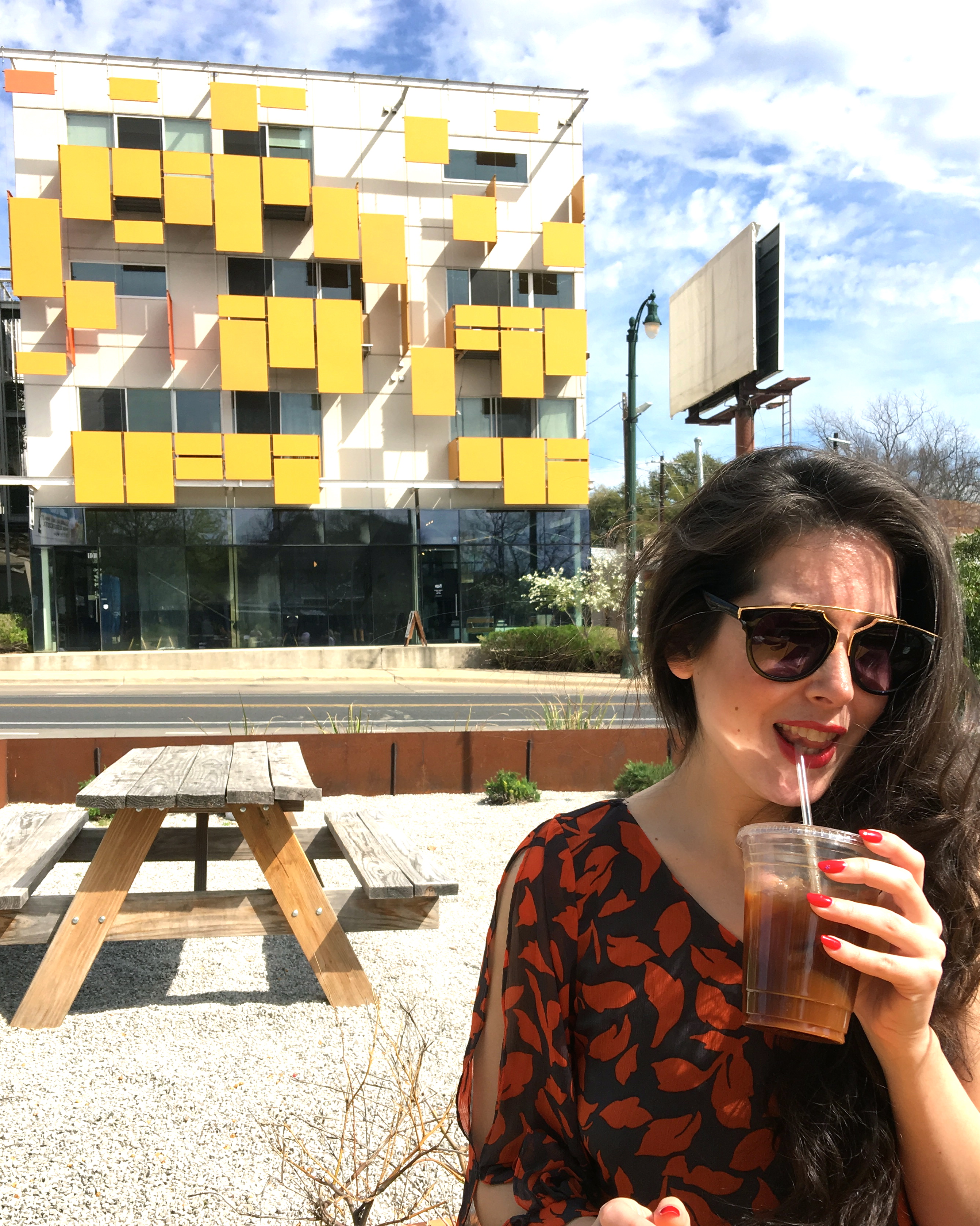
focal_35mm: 34
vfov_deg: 52.6
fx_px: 1233
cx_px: 506
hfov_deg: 43.3
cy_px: 713
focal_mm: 4.15
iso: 25
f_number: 2.2
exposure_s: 1/1399
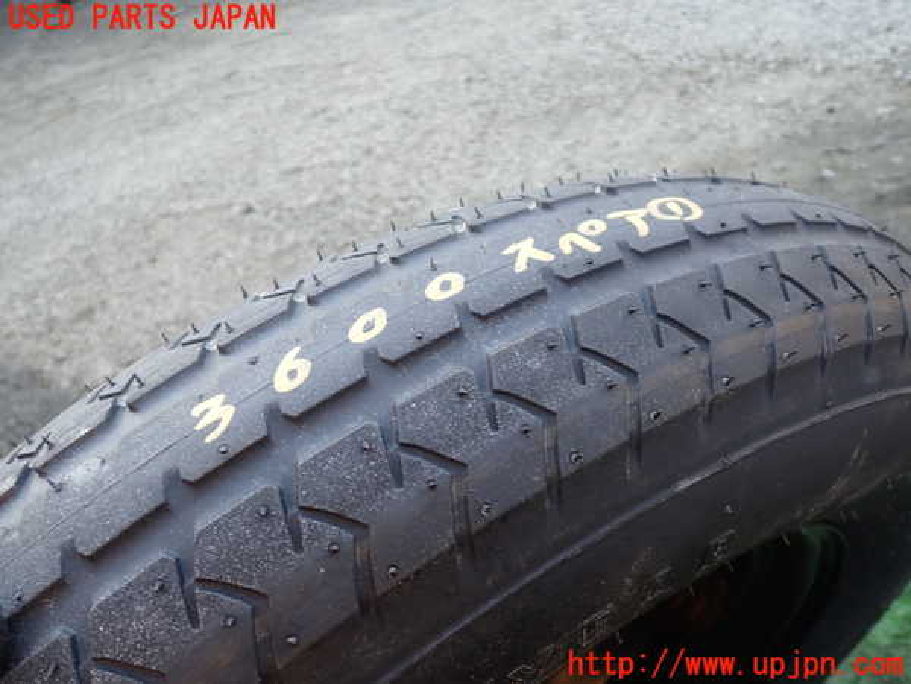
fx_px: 790
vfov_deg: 46.8
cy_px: 342
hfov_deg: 60.0
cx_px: 456
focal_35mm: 30
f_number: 2.3
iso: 200
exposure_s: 1/60
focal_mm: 5.4
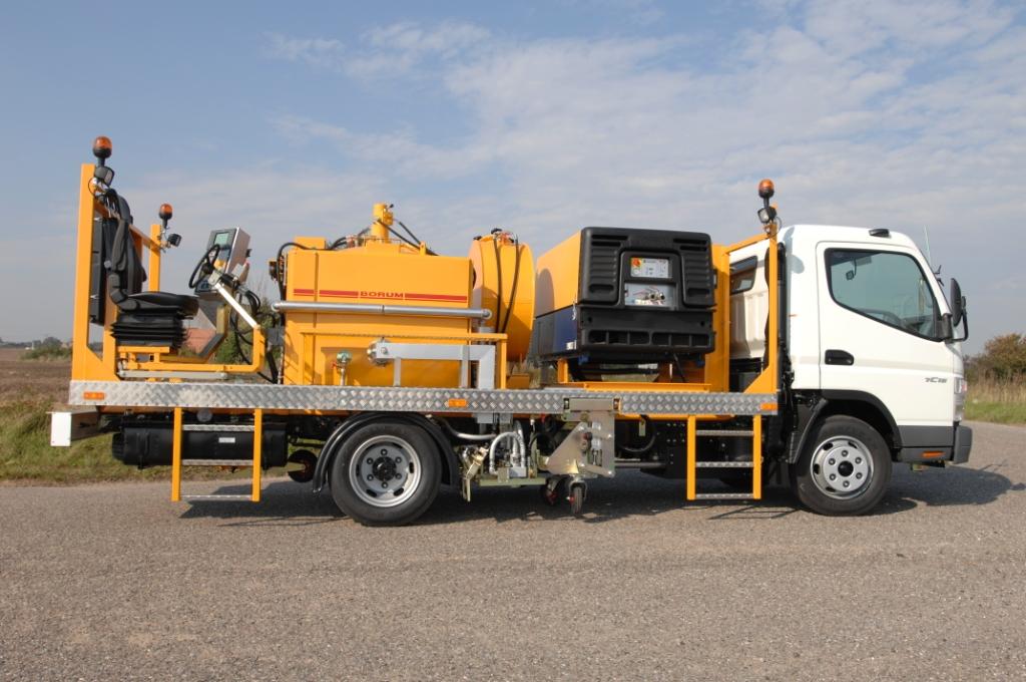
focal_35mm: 30
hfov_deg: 62.0
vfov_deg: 43.5
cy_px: 341
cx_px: 513
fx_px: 854
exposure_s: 1/640
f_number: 5
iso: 100
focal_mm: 20
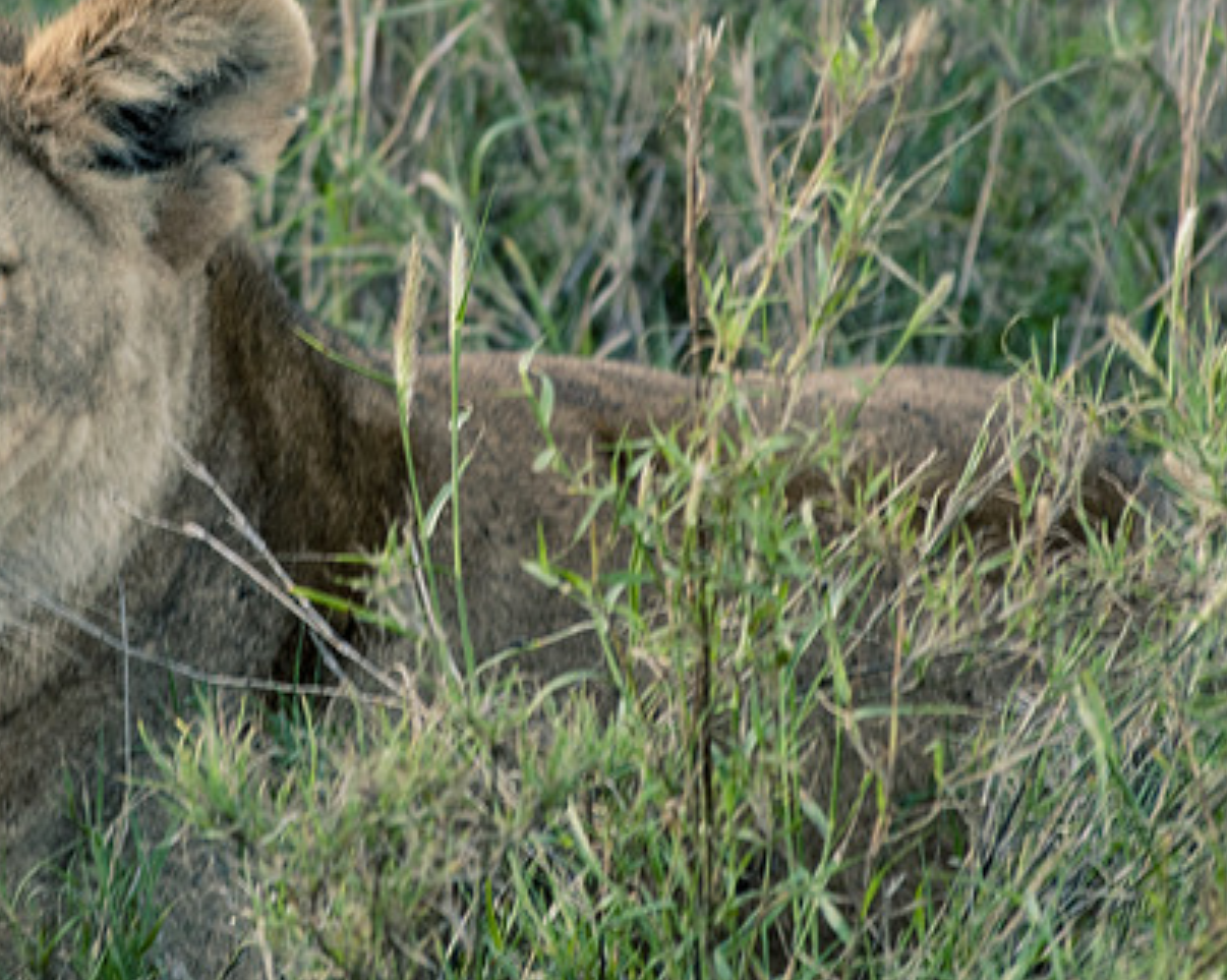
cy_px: 205
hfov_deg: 2.9
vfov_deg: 2.3
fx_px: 24386
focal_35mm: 672
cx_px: 446
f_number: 5.6
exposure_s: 1/50
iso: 400
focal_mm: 200
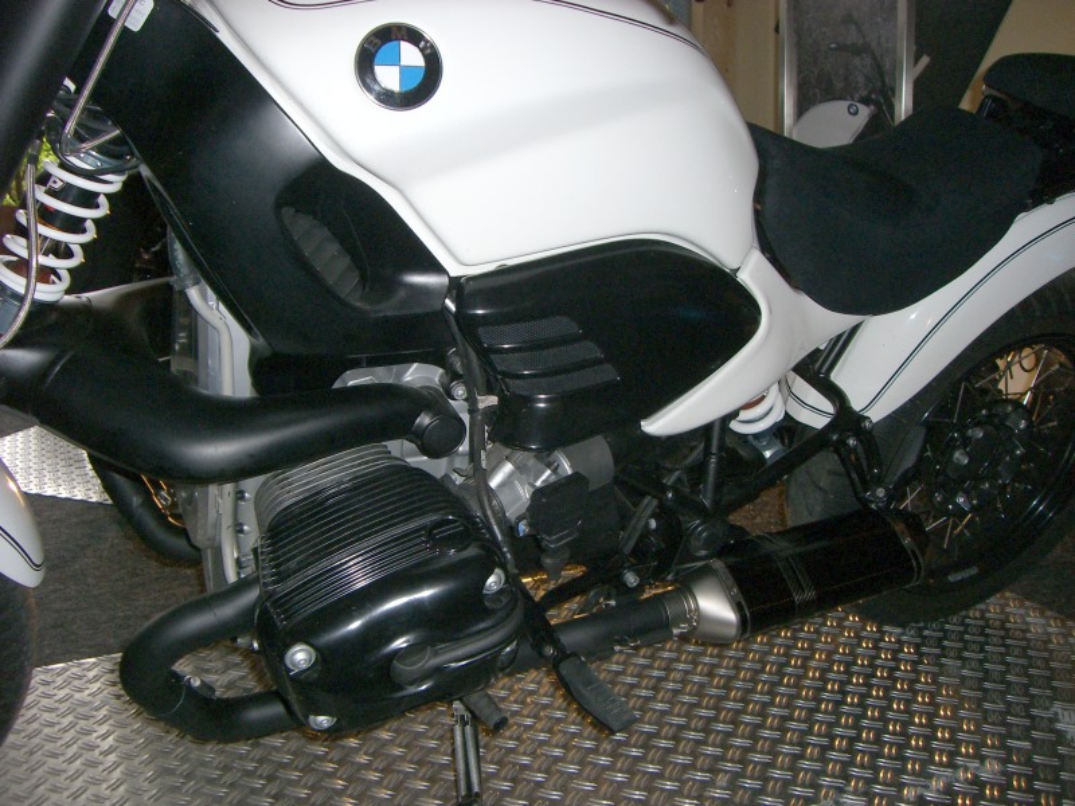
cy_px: 403
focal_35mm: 38
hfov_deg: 49.0
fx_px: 1180
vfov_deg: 37.7
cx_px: 538
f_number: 2.7
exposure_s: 1/60
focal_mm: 6.2
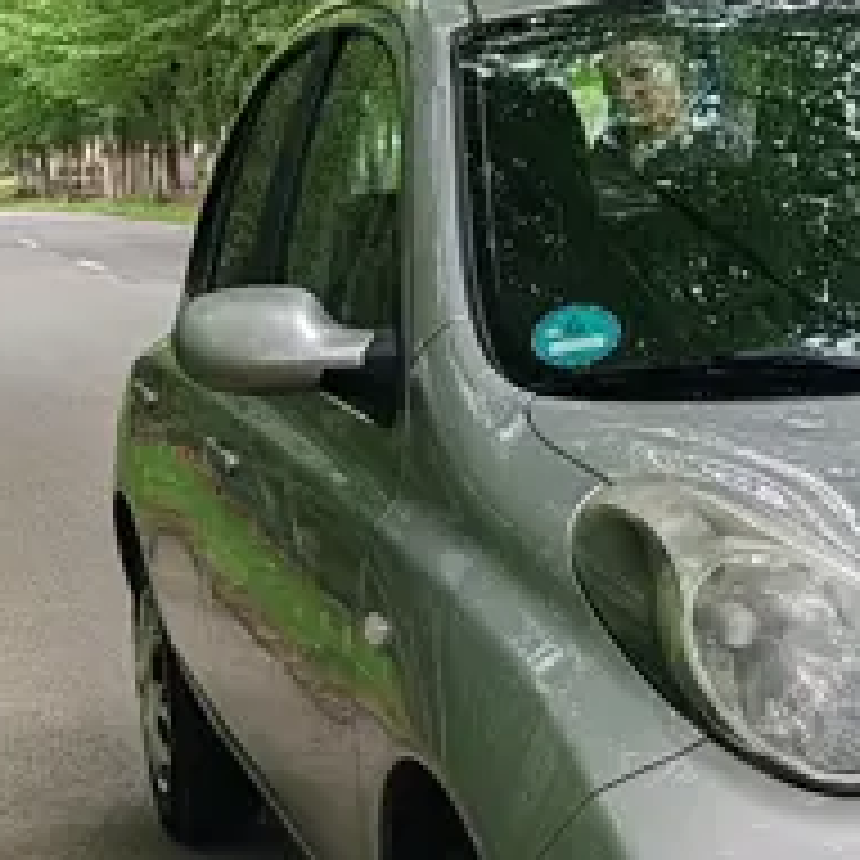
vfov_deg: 17.6
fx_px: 2755
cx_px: 347
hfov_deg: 17.7
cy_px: 662
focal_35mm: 98
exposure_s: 1/100
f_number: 1.9
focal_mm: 6.12
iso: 100
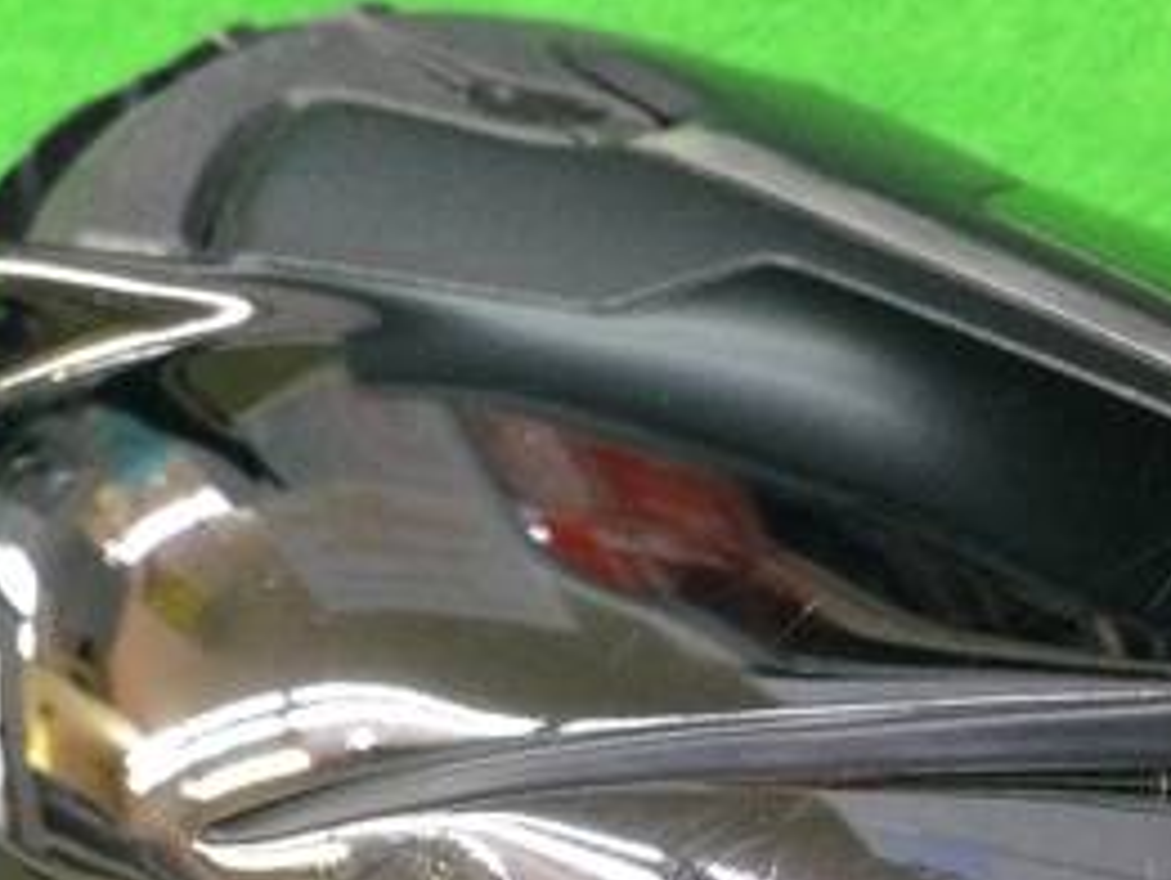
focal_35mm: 76
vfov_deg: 18.7
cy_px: 965
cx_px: 525
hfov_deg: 25.6
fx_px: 2572
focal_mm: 3.3
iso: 160
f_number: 2.4
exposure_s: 1/30
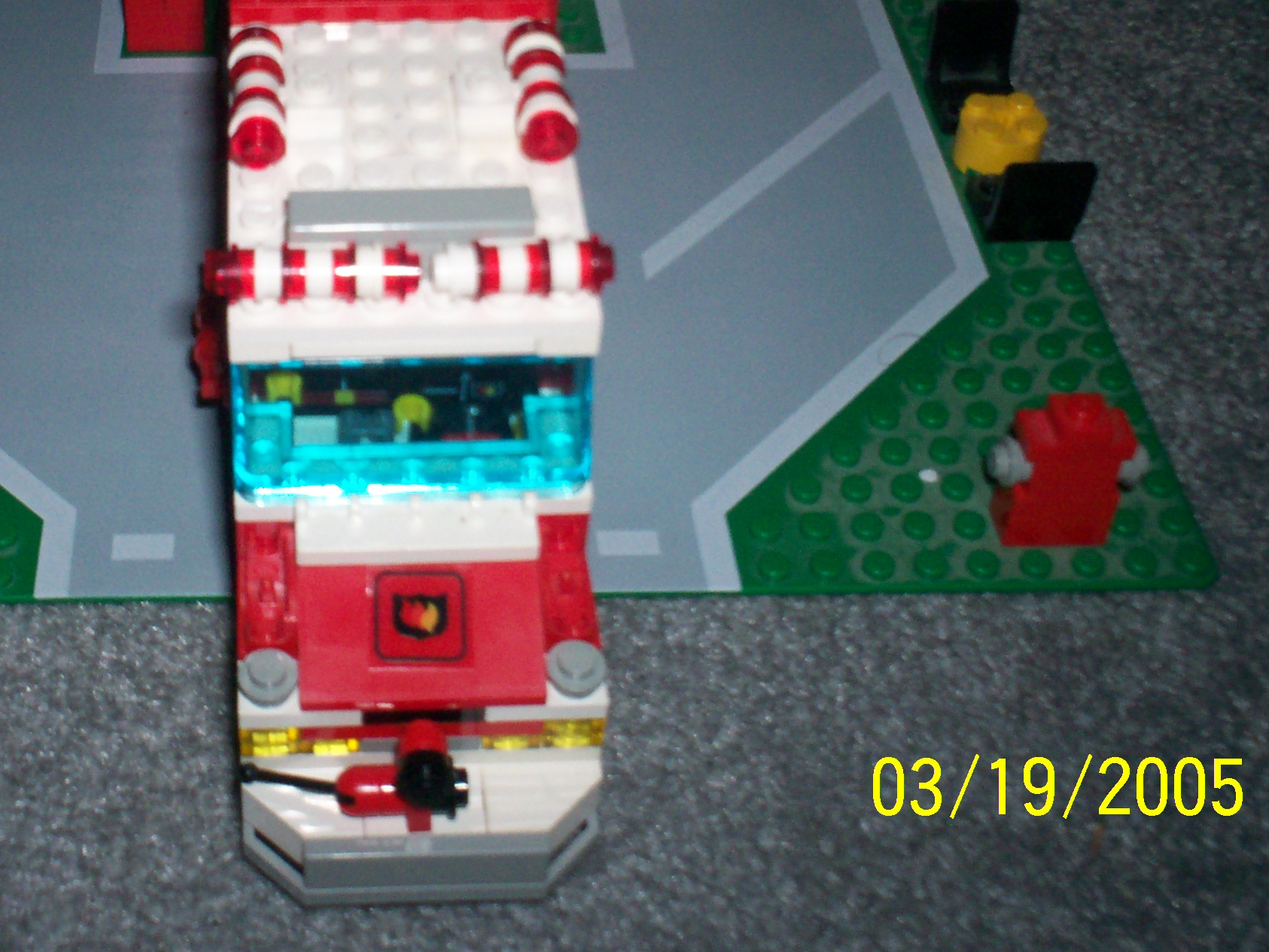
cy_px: 251
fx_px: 2017
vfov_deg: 26.3
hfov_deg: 34.4
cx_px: 373
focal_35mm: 55
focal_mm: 6
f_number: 4.5
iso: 140
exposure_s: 1/60
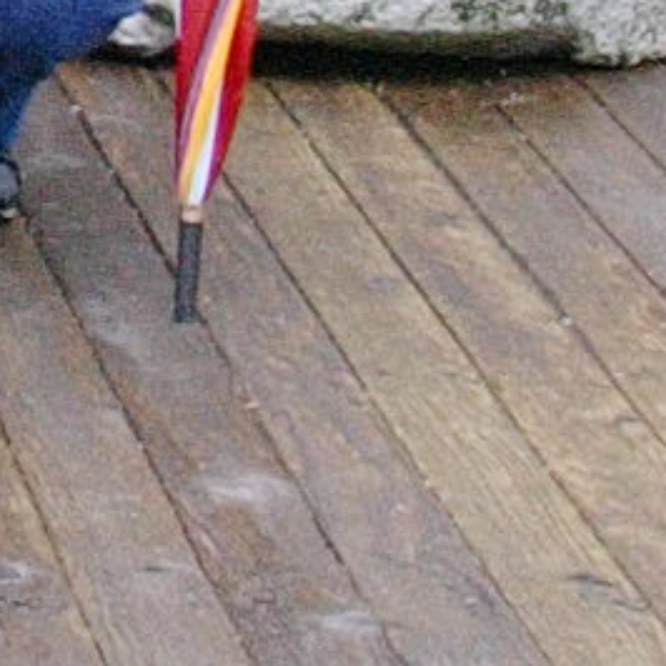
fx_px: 6574
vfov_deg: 5.7
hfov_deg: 5.6
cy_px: -638
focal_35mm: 302
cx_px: -1014
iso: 70
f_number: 2.9
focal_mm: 6.7
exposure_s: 1/64
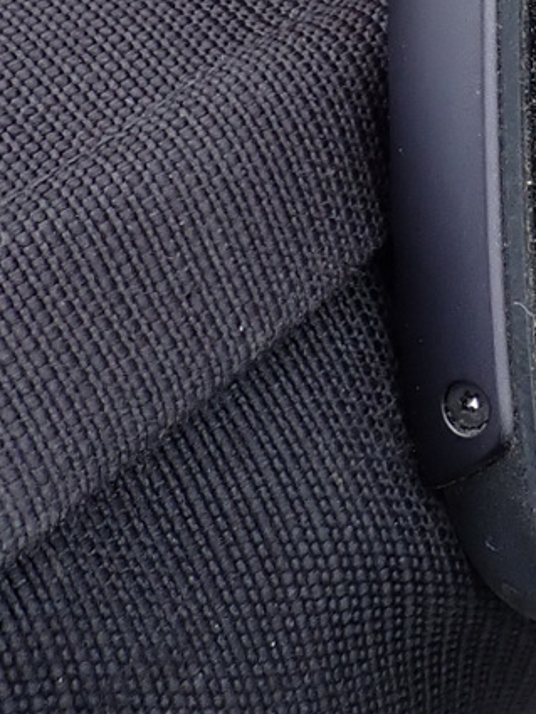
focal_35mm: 113
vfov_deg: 14.4
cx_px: 1067
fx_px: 2332
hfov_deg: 11.8
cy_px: -717
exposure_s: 1/160
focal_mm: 4.5
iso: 100
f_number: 2.8
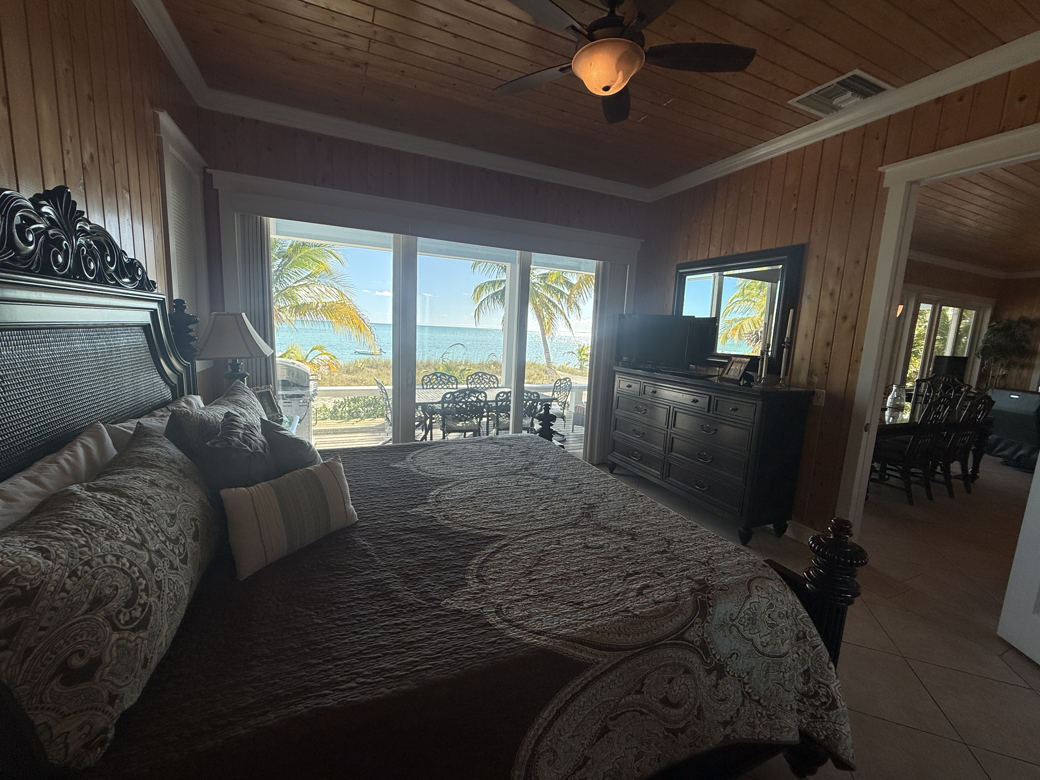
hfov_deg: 102.1
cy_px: 390
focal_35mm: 14
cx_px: 520
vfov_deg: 85.7
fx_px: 421
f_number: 2.2
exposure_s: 1/390
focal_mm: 2.22
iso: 64
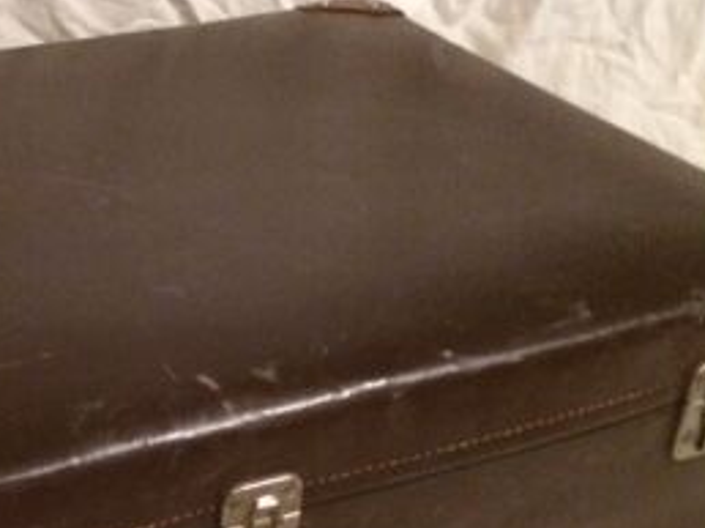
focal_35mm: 72
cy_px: 473
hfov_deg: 26.0
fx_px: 1465
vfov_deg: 20.0
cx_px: 44
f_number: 2.2
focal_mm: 4.15
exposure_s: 1/17
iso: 500
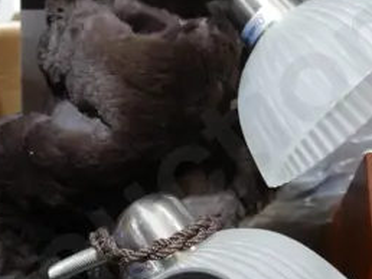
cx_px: 141
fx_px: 1366
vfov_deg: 11.7
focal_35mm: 127
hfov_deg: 15.5
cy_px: 215
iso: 500
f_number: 3.6
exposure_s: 1/60
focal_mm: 16
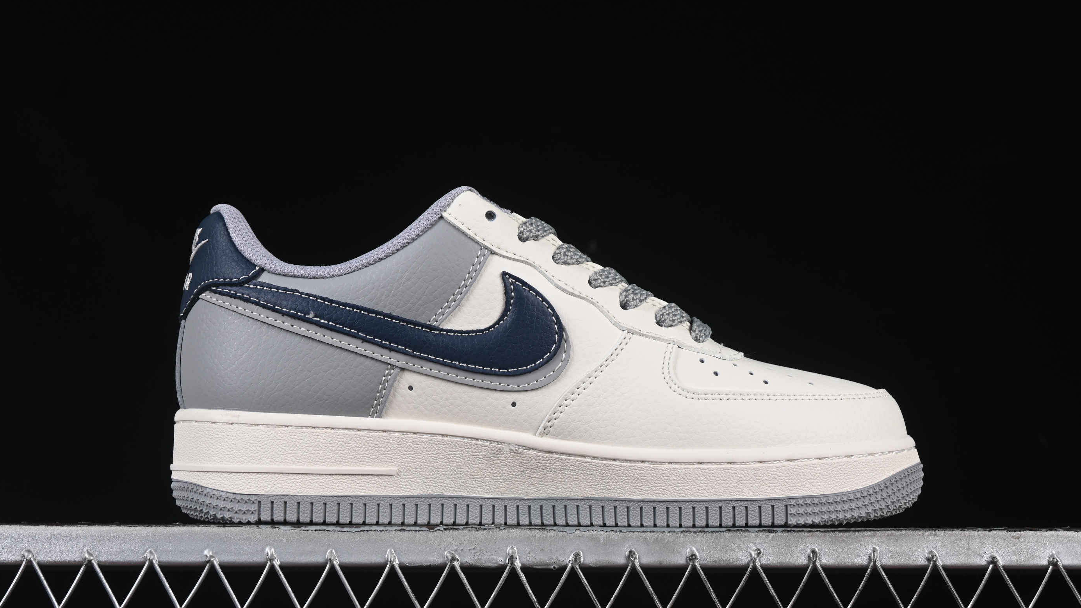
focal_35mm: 79
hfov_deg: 26.9
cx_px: 542
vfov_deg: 15.3
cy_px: 298
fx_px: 2264
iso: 160
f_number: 8
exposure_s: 1/80
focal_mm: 50
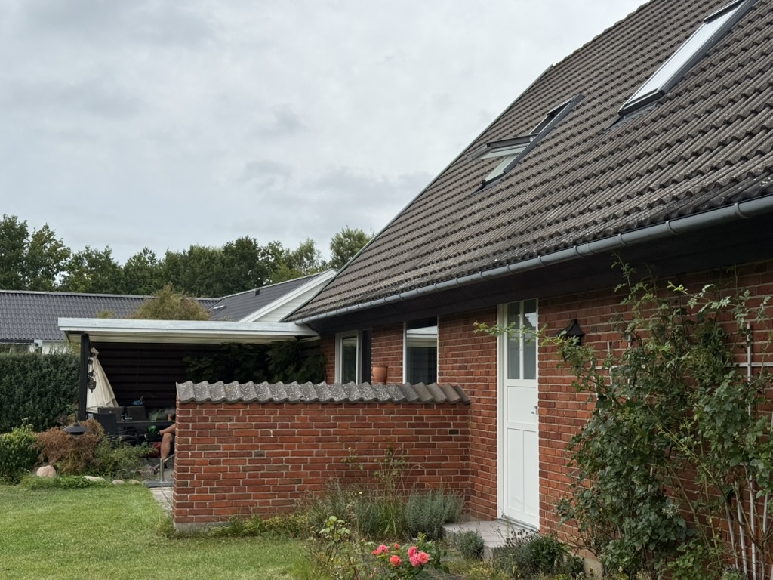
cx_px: 386
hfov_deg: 39.7
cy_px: 290
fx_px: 1072
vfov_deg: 30.3
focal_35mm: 48
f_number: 1.78
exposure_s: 1/2667
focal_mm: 6.76
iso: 64
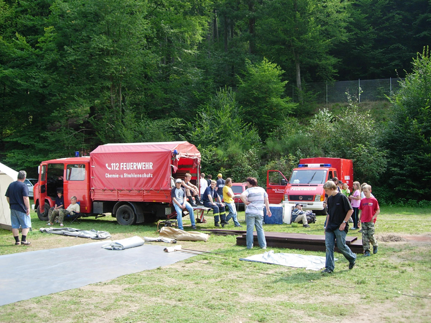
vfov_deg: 37.7
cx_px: 216
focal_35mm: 38
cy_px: 162
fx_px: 473
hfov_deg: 49.0
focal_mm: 7.8
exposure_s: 1/287
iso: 64
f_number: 2.8
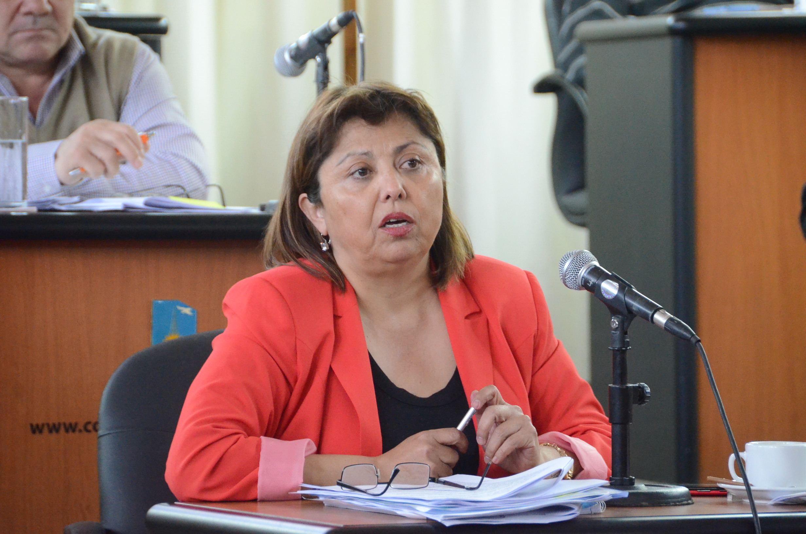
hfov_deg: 8.1
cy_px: 267
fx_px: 5697
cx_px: 403
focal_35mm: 255
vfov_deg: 5.4
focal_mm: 170
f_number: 5.6
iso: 5000
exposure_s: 1/125
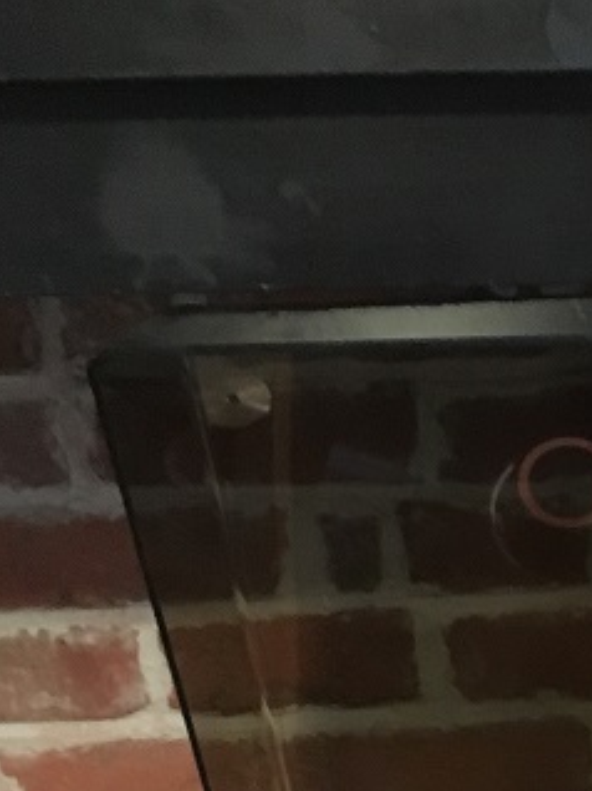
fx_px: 1667
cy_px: 992
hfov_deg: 18.9
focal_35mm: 73
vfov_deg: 23.9
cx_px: 734
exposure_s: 1/17
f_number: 2.2
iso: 500
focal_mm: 4.15
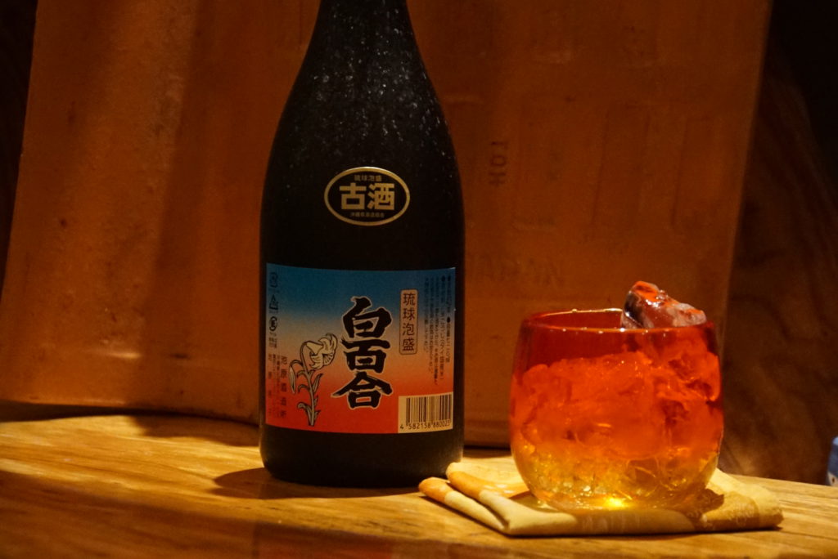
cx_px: 419
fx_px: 3726
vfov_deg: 8.6
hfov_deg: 12.8
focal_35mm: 160
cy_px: 280
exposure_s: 1/60
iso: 12800
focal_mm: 107.3
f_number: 6.3
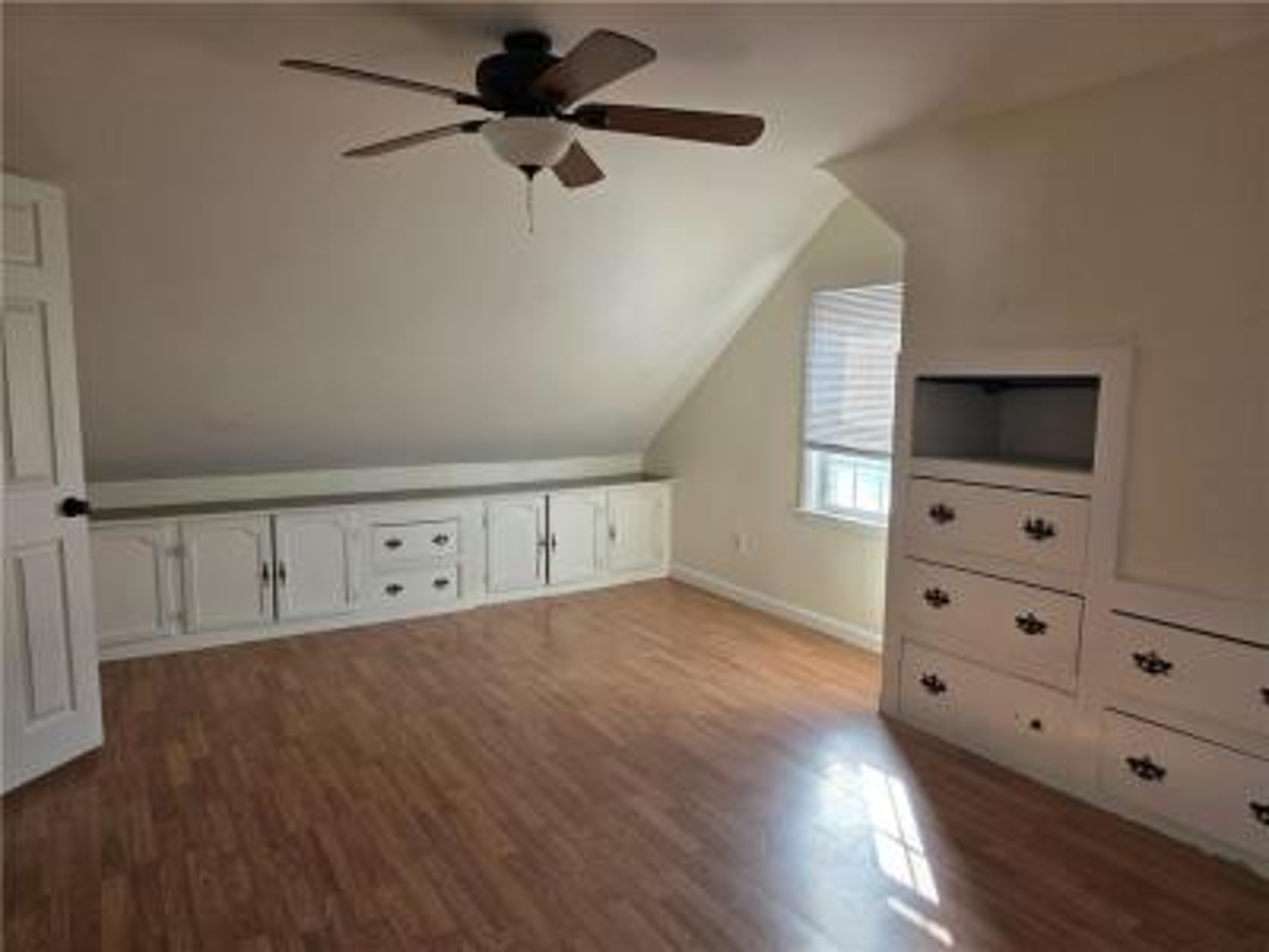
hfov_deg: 73.9
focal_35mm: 23
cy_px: 476
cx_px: 634
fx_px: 843
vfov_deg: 58.9
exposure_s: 1/180
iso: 50
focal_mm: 6.3
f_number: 1.7
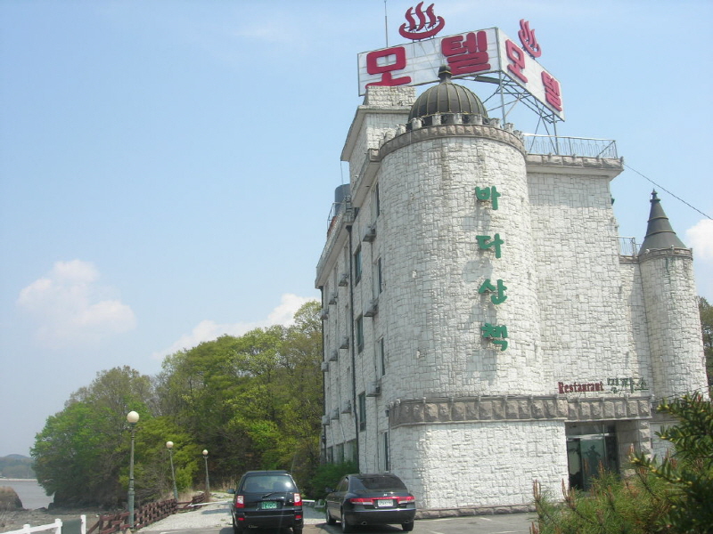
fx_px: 783
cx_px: 356
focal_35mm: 38
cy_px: 267
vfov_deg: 37.7
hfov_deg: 49.0
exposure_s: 1/534
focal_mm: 7.8
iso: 64
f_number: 4.8
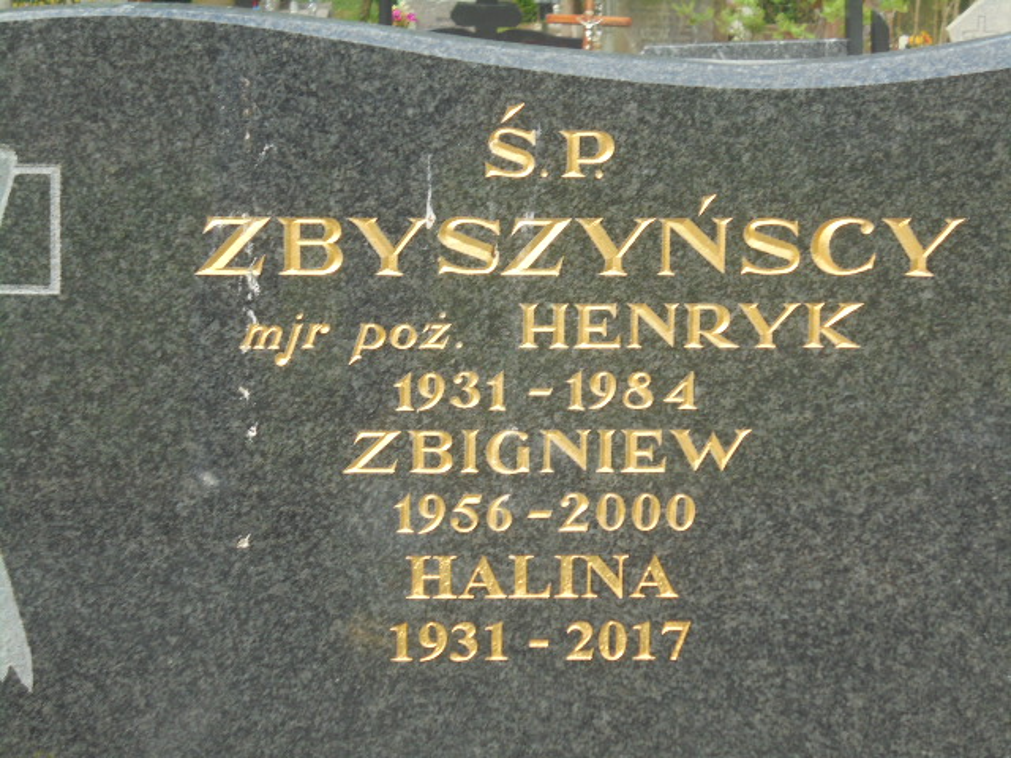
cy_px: 379
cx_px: 506
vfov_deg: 15.7
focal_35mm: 94
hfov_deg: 20.9
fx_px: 2745
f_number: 4.7
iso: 100
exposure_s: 1/100
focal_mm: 16.9
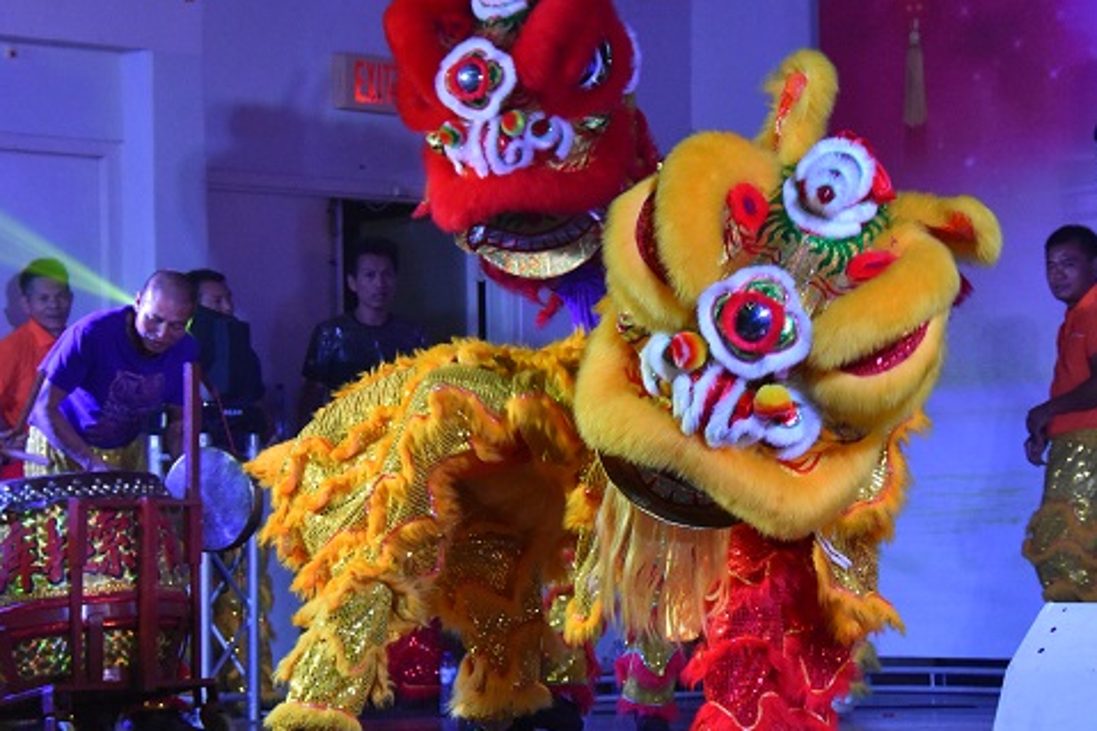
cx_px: 570
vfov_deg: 8.9
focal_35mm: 154
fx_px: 4691
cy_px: 360
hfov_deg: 13.3
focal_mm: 82
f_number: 5.6
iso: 5000
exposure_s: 1/250
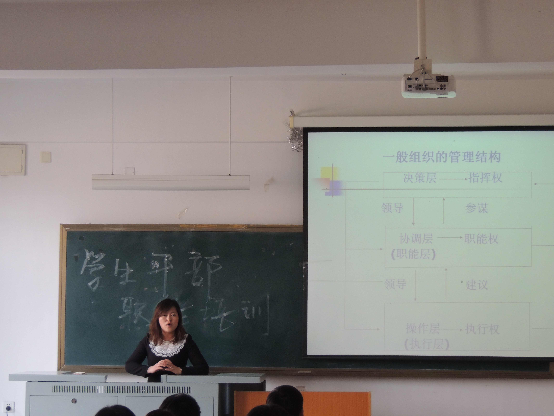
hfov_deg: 18.7
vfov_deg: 14.1
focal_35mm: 105
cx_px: 277
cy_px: 208
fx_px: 1680
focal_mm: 18.7
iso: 450
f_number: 4.2
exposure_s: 1/50
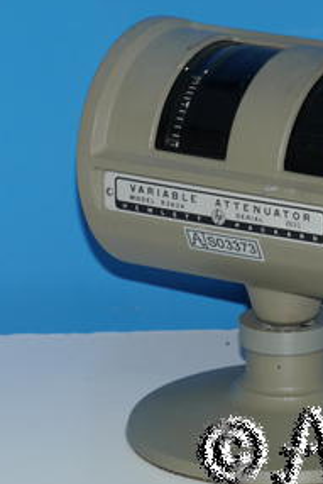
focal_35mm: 282
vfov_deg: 7.3
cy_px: 249
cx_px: 271
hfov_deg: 4.9
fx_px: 3790
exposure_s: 1/60
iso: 400
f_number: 11
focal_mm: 97
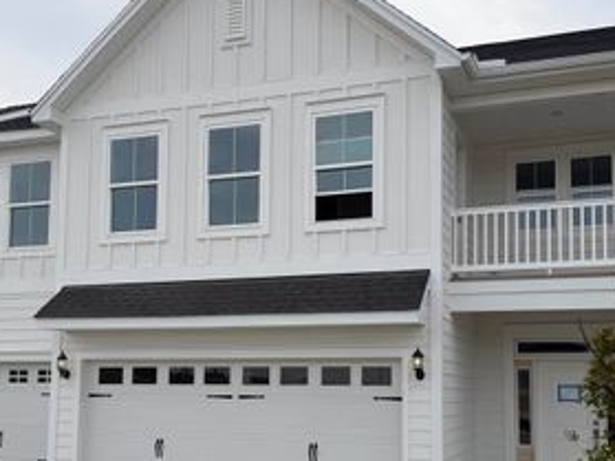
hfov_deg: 43.9
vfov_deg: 33.2
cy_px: 312
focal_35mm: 43
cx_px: 324
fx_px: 764
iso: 80
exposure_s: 1/6173
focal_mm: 6.76
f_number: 1.78
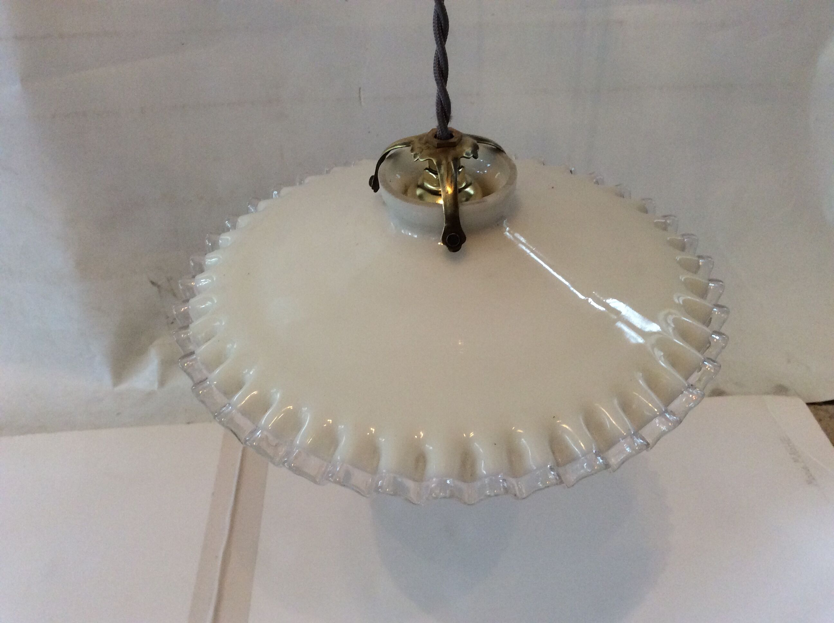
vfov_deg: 44.1
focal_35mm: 32
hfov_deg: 56.9
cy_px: 312
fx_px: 770
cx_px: 417
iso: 125
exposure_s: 1/25
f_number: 2.4
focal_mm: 3.3
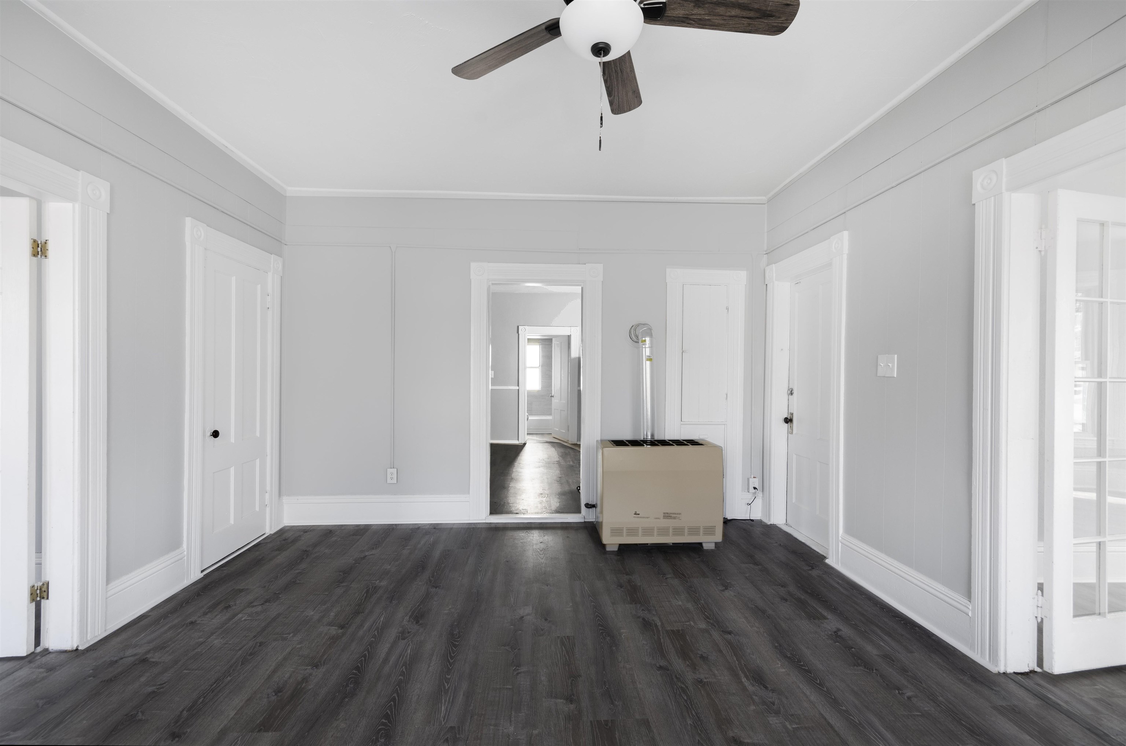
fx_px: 468
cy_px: 373
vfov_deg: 77.1
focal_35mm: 15
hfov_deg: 100.5
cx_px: 563
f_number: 10
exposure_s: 1/30
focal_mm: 10
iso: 100
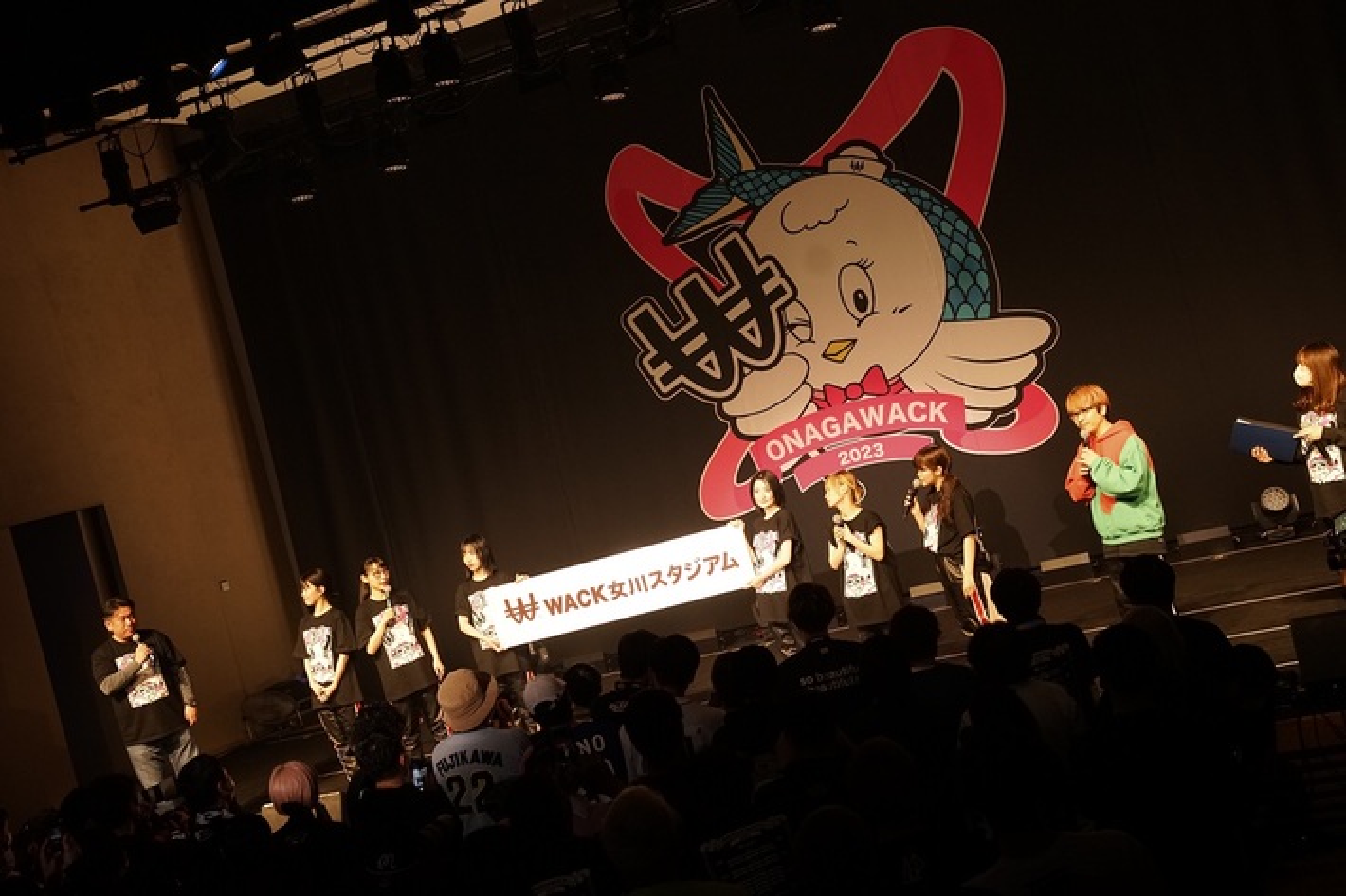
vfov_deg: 27.7
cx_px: 673
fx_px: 1820
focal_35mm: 49
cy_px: 448
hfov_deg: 40.6
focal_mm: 48.7
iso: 1600
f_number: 4.5
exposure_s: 1/250
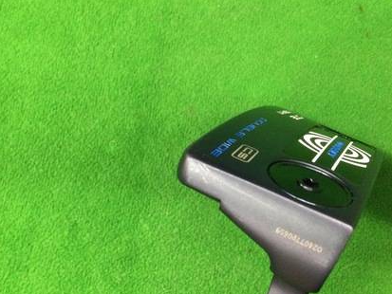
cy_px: 178
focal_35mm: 48
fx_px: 544
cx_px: 224
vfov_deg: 30.2
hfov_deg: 39.6
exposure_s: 1/24
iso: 200
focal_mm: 3.3
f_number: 2.4
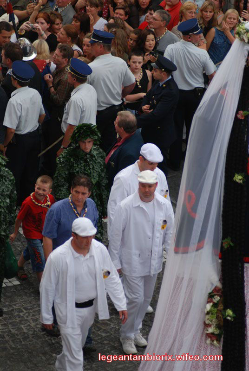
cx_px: 124
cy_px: 186
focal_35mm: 183
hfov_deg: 7.5
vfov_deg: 11.2
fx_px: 1892
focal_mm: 122
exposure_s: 1/250
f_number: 4.2
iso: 100
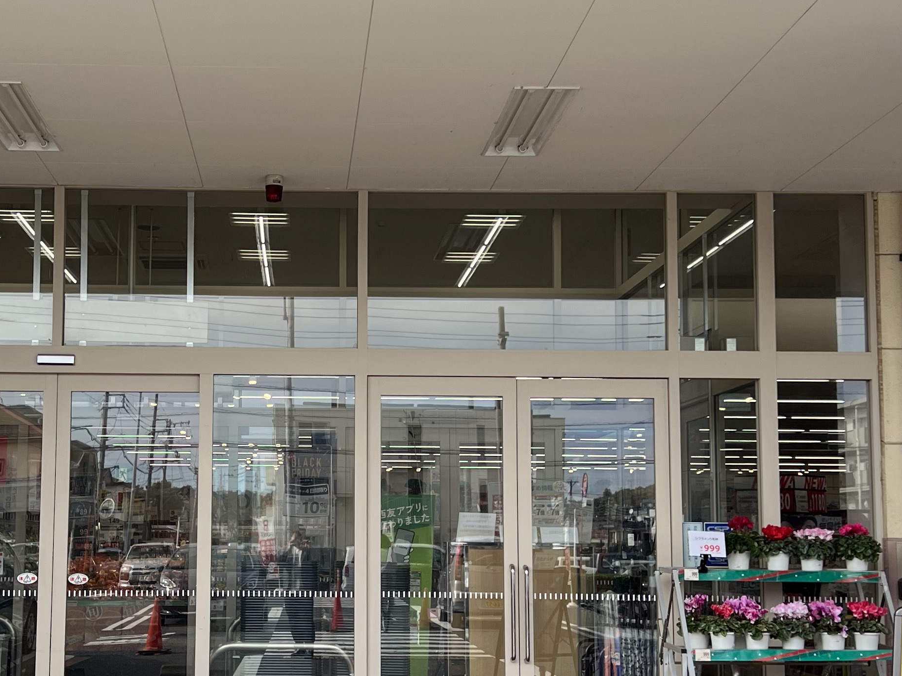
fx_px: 1485
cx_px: 319
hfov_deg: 33.6
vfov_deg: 25.6
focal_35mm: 57
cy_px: 392
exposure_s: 1/949
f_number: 1.5
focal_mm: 5.7
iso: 50
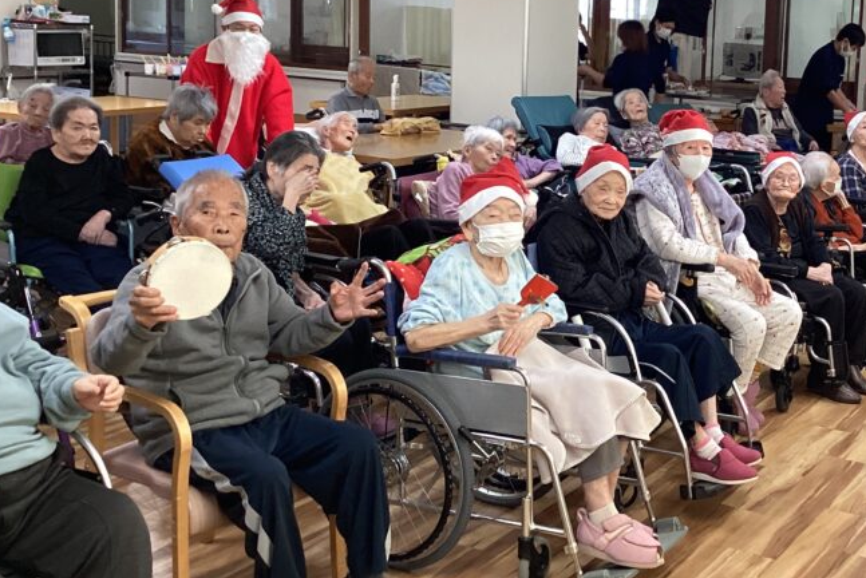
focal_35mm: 51
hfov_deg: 37.9
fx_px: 1227
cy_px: 173
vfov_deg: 26.3
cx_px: 648
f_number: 2.4
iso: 160
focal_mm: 3.3
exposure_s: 1/50
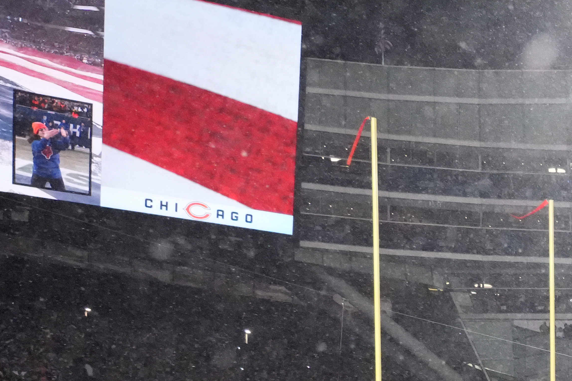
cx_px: 919
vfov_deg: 12.4
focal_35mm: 99
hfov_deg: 17.9
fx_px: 1573
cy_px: 721
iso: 8000
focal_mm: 24
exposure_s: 1/1250
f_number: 4
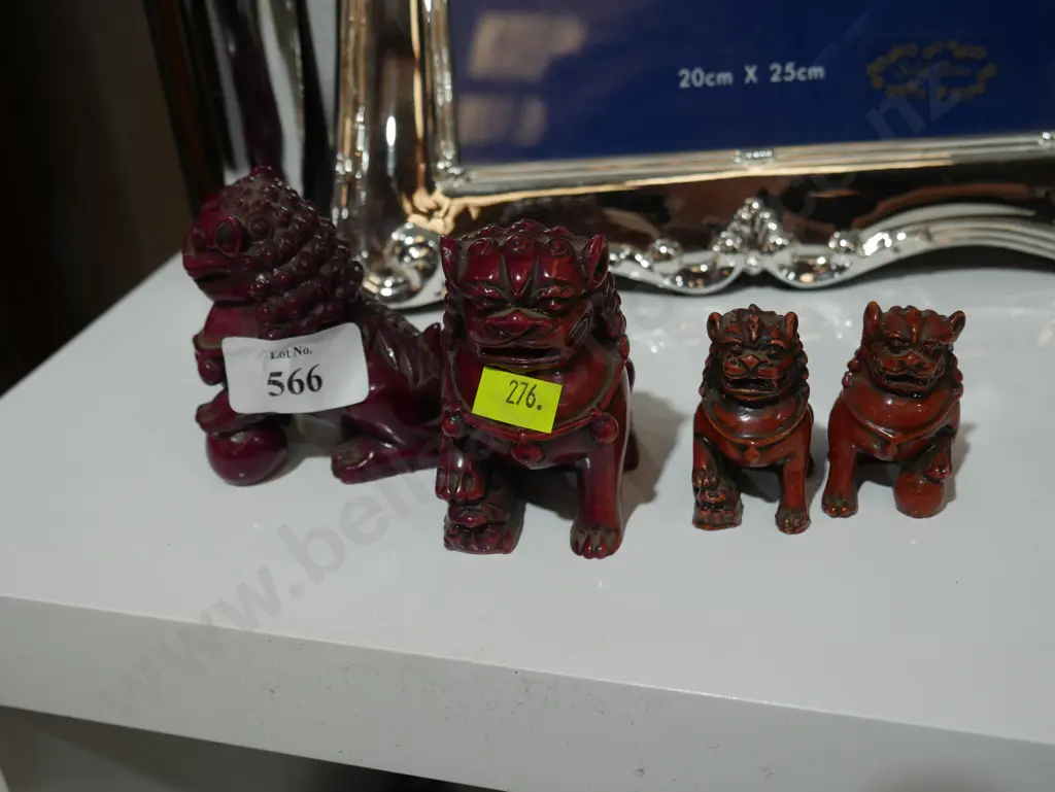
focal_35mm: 40
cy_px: 396
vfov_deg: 36.0
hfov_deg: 46.8
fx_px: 1220
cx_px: 528
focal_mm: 20
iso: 200
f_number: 4.5
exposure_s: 1/80
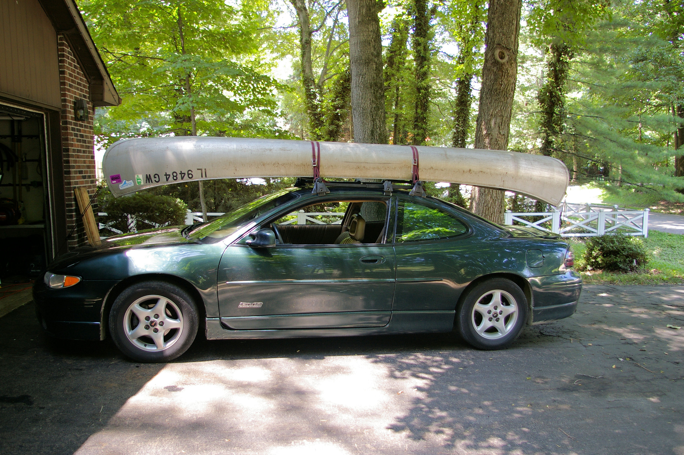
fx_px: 513
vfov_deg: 47.8
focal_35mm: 27
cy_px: 228
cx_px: 342
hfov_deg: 67.4
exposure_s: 1/50
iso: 200
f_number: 3.5
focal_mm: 18
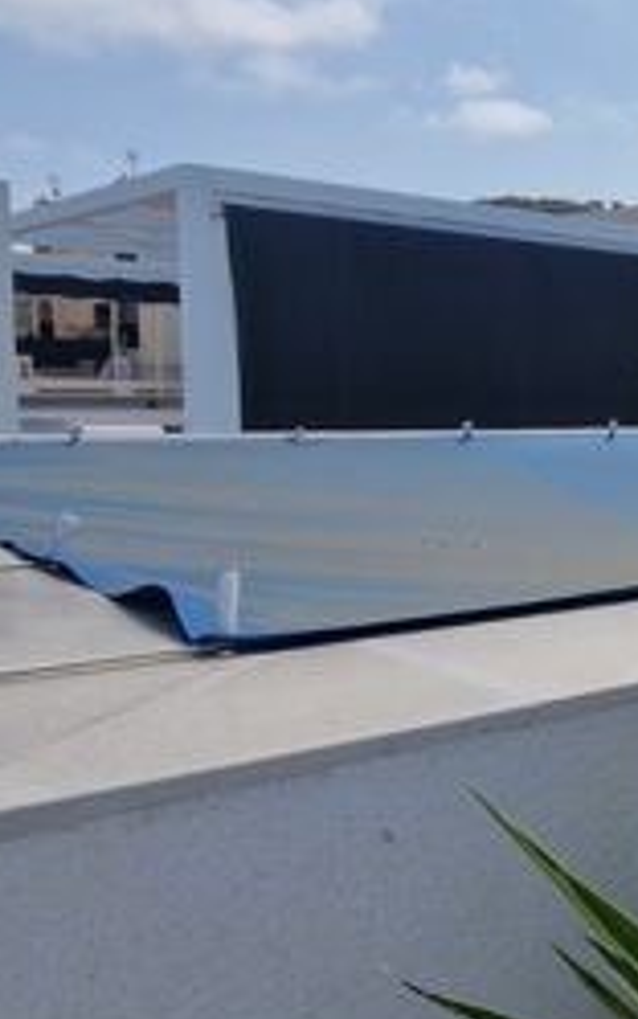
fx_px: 1083
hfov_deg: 26.5
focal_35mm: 39
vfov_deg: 50.4
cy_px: 516
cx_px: 881
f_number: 2.2
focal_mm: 2.2
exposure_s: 1/4496
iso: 50
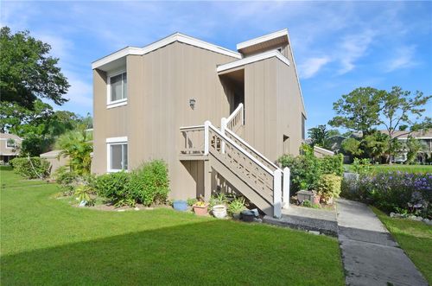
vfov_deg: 77.1
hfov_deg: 100.5
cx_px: 216
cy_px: 143
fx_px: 180
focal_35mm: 15
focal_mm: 10
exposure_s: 1/400
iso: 200
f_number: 8
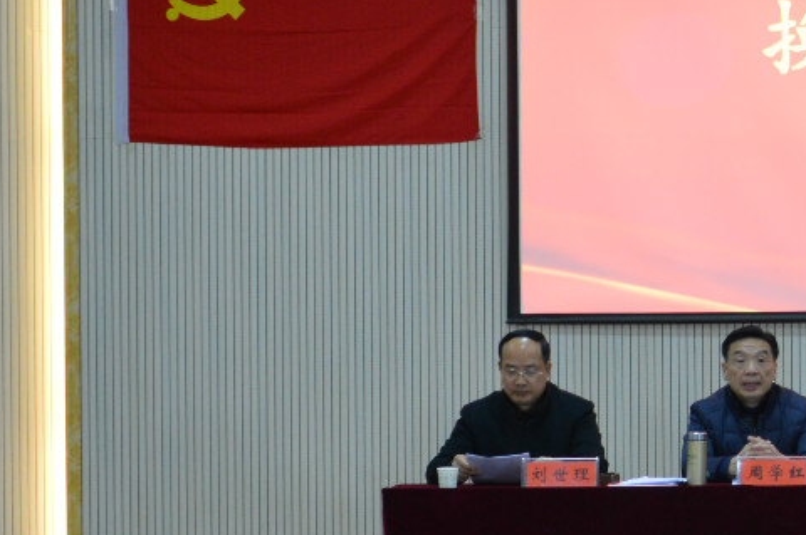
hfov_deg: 13.2
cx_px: 1052
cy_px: 243
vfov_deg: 9.1
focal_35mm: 150
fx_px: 3355
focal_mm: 30
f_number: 4.2
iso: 500
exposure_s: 1/15
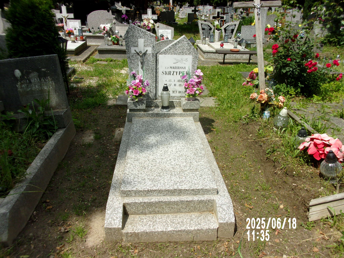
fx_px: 278
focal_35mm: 28
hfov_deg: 63.4
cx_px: 172
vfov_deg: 49.7
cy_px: 129
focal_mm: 5.1
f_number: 10.8
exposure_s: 1/100
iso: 80
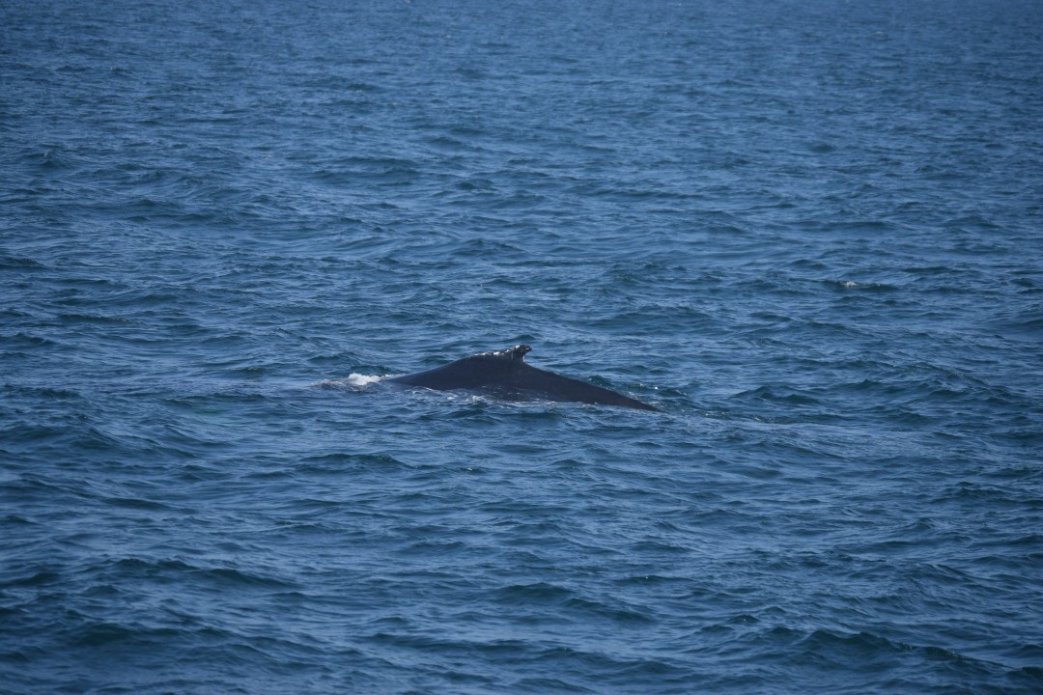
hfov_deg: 8.9
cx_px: 522
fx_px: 6736
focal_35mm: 232
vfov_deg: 5.9
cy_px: 348
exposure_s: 1/1600
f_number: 5.6
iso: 200
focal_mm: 155
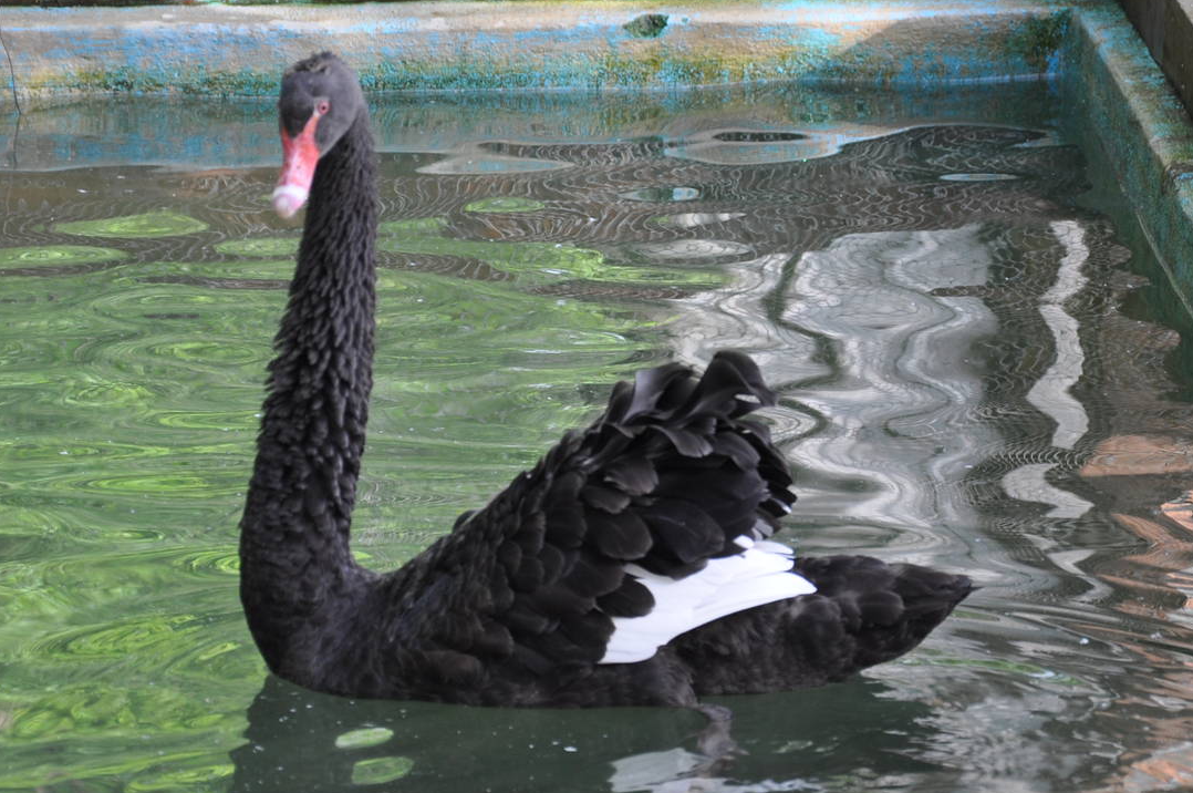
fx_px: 7737
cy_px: 396
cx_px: 562
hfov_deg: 8.8
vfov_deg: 5.9
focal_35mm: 234
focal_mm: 105
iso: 400
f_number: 5.6
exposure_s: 1/60
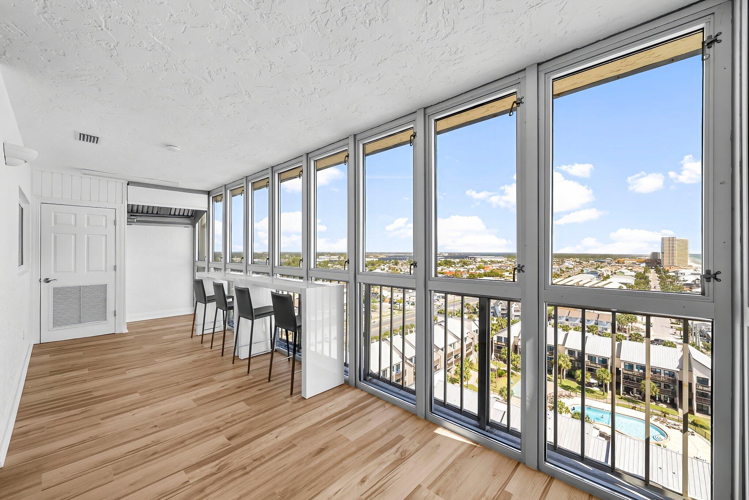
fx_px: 271
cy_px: 250
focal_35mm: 13
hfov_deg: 108.3
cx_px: 374
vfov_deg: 85.5
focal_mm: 13
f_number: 8
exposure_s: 1/8
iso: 400
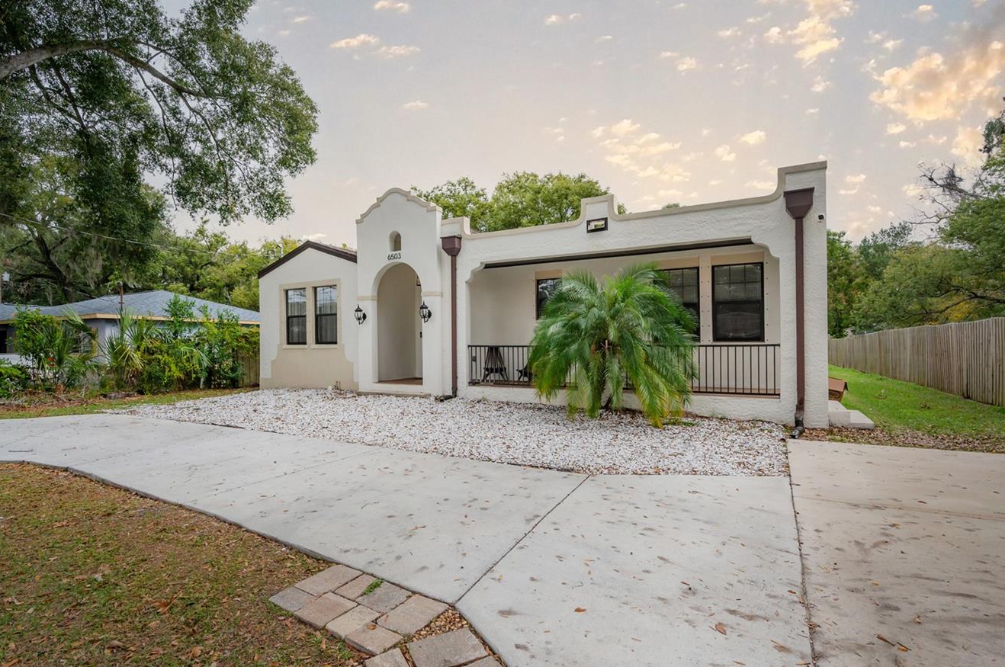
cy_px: 380
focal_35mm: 17
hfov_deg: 93.3
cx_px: 483
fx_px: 474
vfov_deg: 69.9
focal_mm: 14
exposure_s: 1/500
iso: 320
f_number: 9
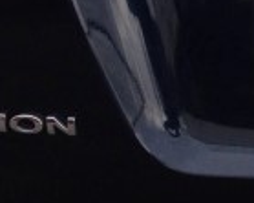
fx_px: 1780
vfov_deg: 6.4
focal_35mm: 237
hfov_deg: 7.8
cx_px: 512
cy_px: -99
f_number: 2.4
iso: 50
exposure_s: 1/330
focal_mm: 4.12
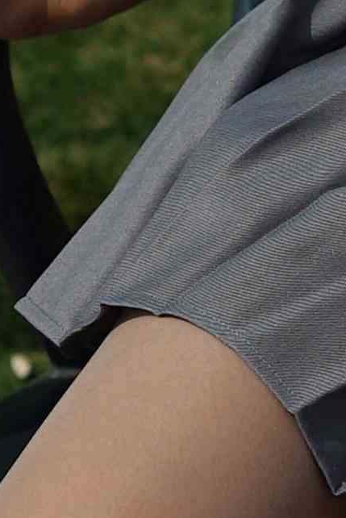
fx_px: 4749
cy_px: 948
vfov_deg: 6.1
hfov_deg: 4.1
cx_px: -306
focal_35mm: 330
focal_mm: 50
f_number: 4
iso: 50
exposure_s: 1/2500
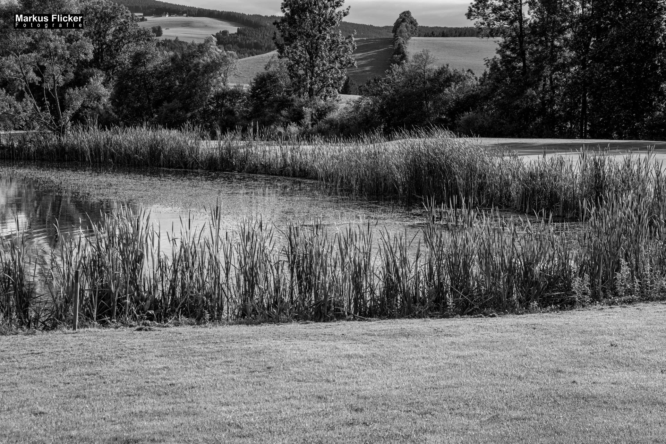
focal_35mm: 72
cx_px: 333
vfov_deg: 18.9
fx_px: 1332
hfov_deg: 28.1
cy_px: 222
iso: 220
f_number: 8
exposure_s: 1/500
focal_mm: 48
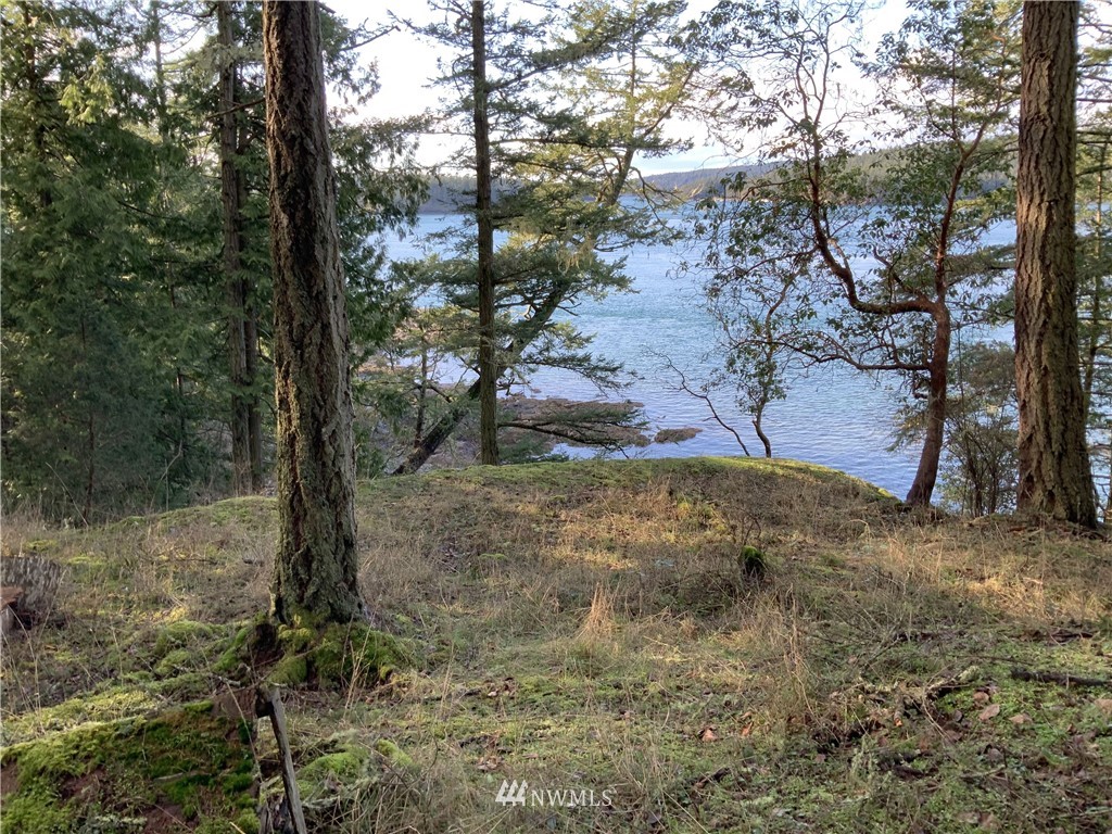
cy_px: 417
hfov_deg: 61.7
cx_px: 556
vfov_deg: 48.2
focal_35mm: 29
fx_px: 932
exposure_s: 1/125
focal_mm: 3
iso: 16
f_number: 1.8
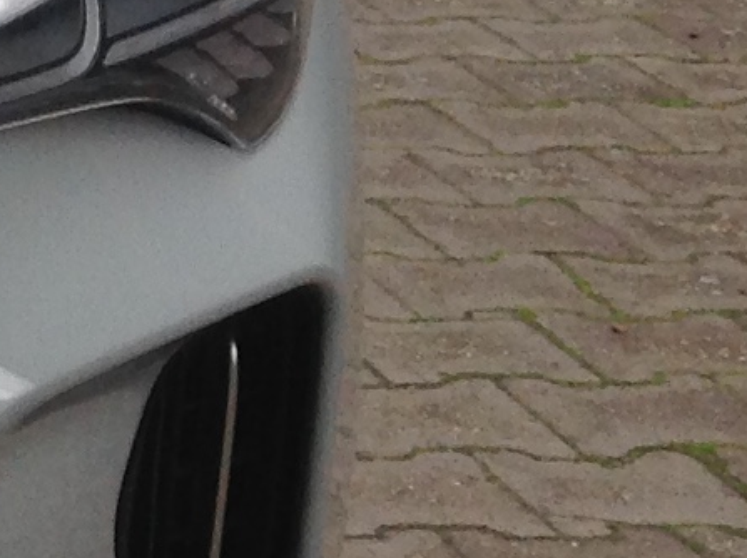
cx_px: -1095
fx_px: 4375
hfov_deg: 8.8
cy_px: 177
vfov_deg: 7.3
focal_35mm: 203
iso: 50
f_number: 2.4
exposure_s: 1/244
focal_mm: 4.28
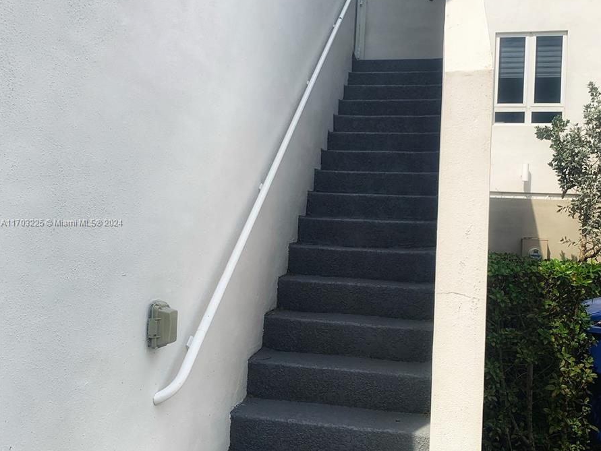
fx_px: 608
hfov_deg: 52.6
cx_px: 302
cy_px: 223
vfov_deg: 40.7
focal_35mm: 35
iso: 25
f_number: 1.8
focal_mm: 4.25
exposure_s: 1/3521
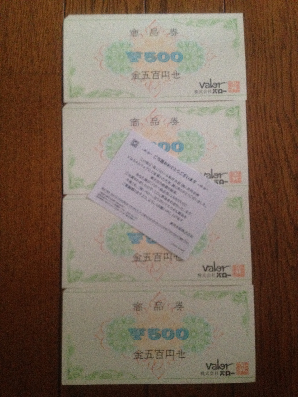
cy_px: 198
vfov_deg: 52.6
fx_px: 402
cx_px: 149
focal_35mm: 35
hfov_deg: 40.7
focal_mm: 4.28
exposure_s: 1/20
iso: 400
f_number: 2.4
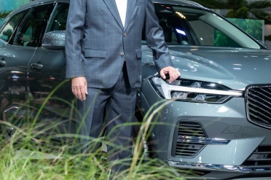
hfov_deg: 18.4
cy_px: 56
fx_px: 834
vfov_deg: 12.3
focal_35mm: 111
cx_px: 113
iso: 1250
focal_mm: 55
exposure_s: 1/160
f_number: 6.3
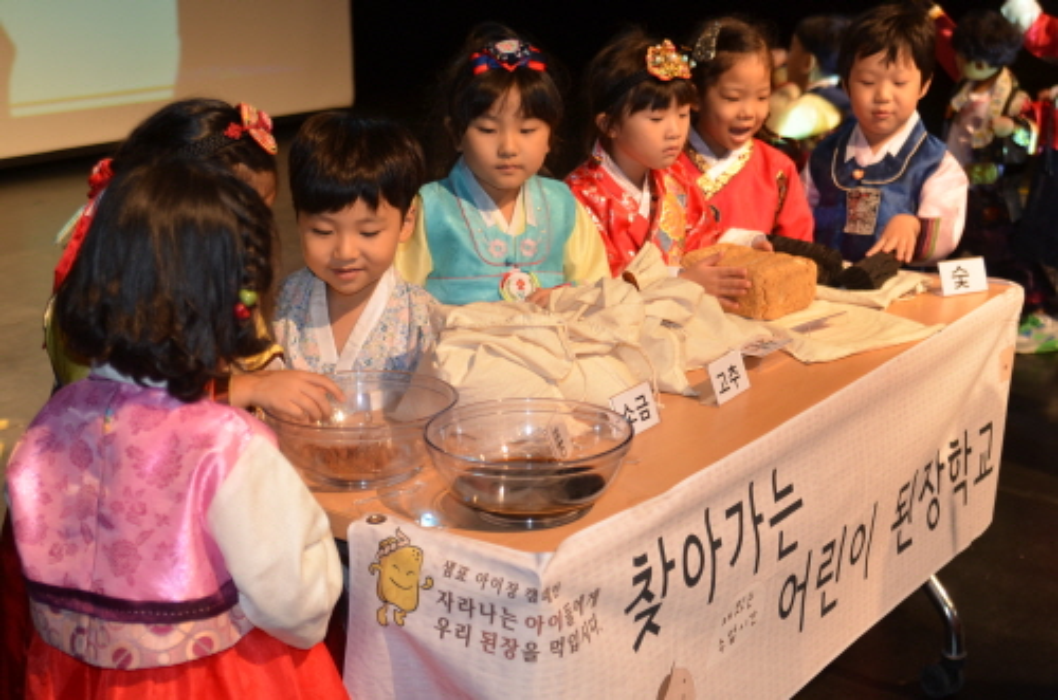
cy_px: 350
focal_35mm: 52
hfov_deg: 37.9
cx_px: 529
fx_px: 1539
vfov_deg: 25.6
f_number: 2.8
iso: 280
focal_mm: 35
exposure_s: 1/125
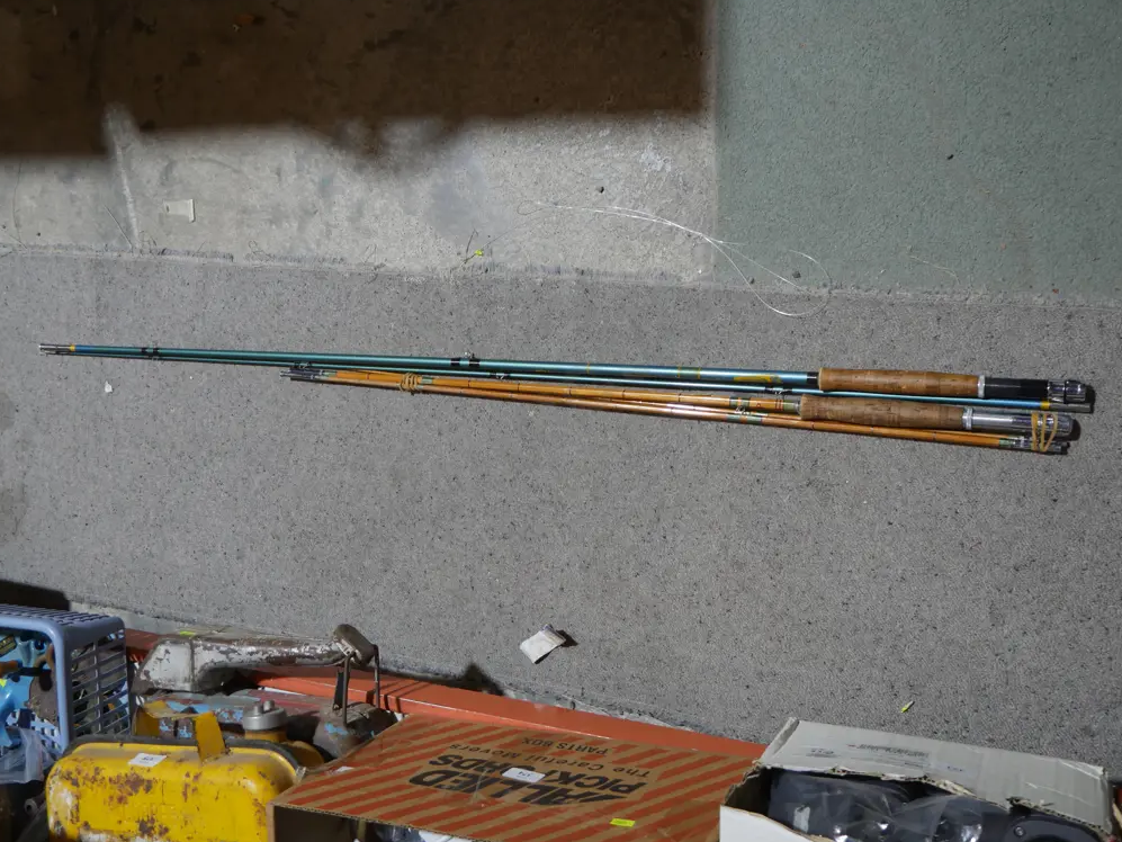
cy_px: 416
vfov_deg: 38.7
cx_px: 549
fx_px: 1199
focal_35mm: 37
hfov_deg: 50.1
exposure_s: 1/60
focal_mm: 18
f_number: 4
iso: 320
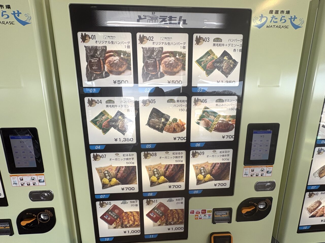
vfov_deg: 85.7
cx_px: 162
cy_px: 122
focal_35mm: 14
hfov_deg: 102.1
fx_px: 131
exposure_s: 1/296
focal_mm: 2.22
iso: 40
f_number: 2.2
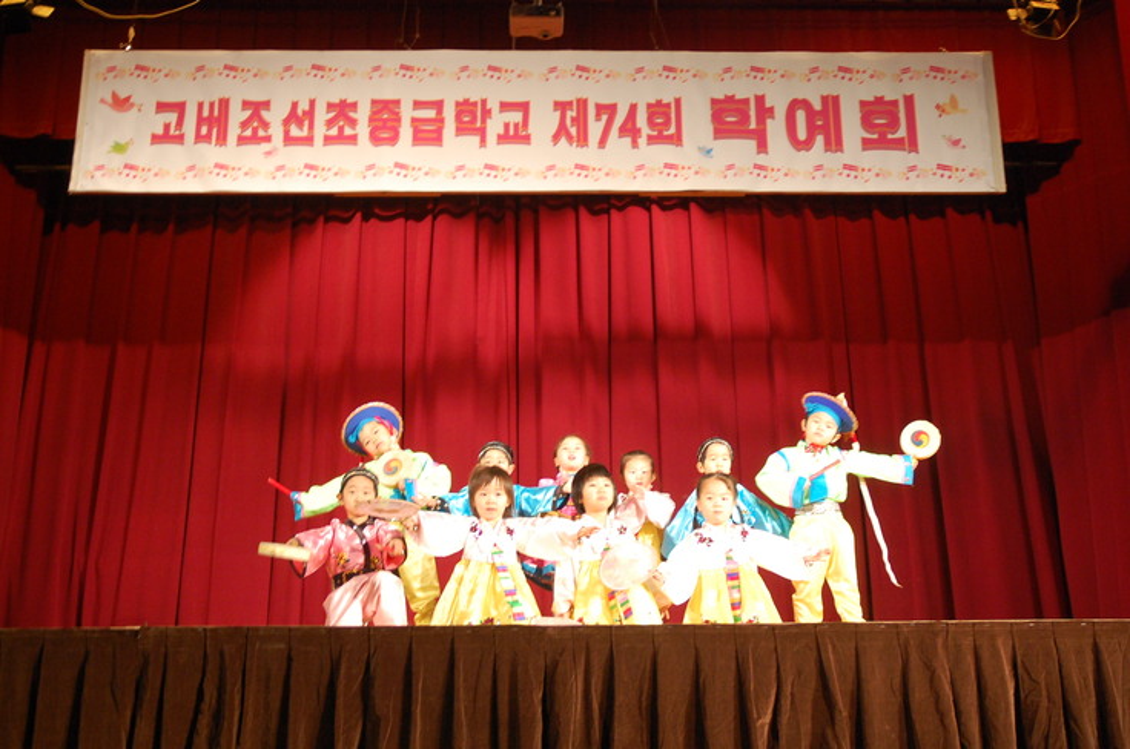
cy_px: 374
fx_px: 1269
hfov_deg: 48.0
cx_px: 565
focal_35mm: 40
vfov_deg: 32.9
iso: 800
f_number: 3.8
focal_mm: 27
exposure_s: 1/25
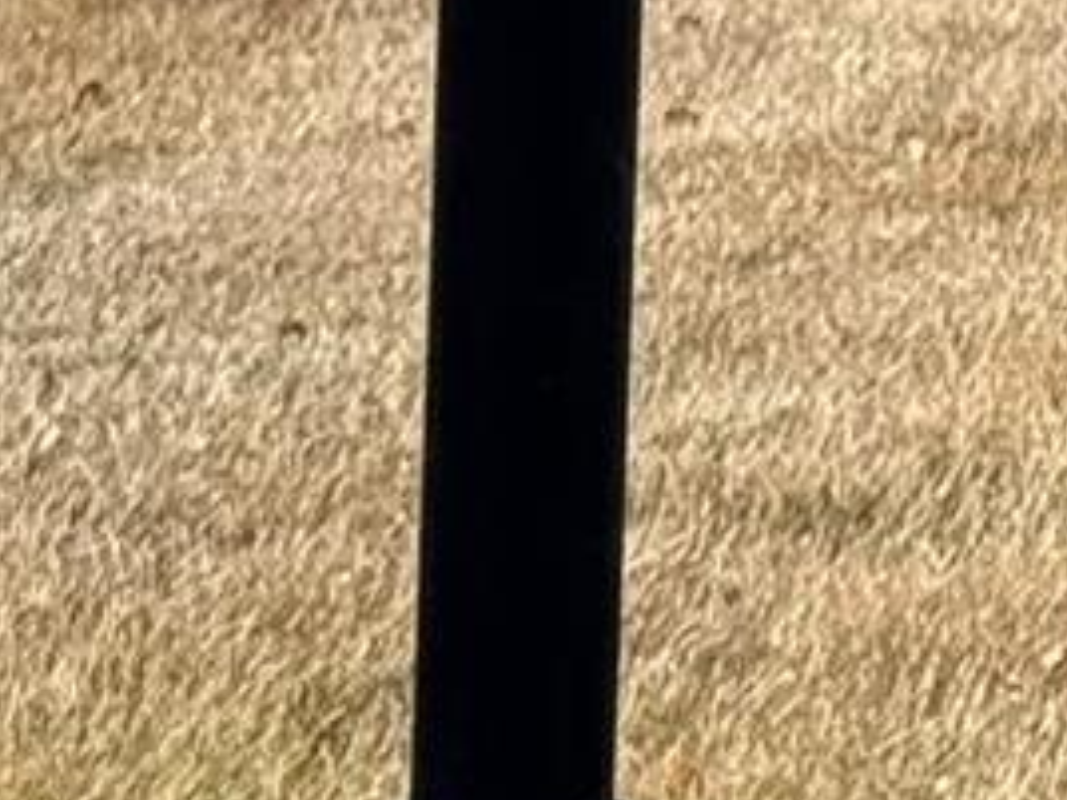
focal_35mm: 367
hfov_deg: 5.1
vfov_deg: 4.0
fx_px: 11312
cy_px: -1254
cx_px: 3149
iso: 64
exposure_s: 1/3704
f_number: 1.78
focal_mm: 6.76
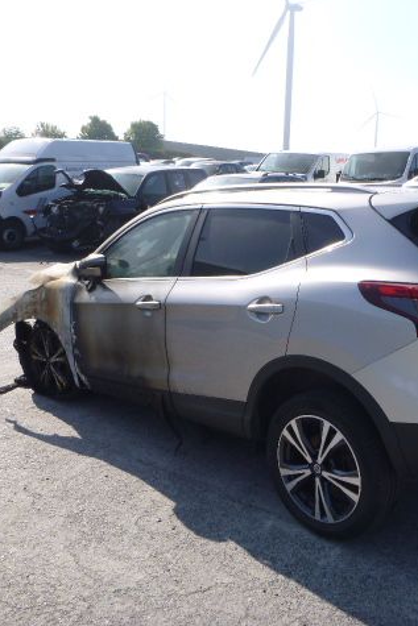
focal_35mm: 35
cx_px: 290
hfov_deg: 37.3
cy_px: 311
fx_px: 609
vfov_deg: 54.4
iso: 100
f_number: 3.9
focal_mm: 4.5
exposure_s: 1/500
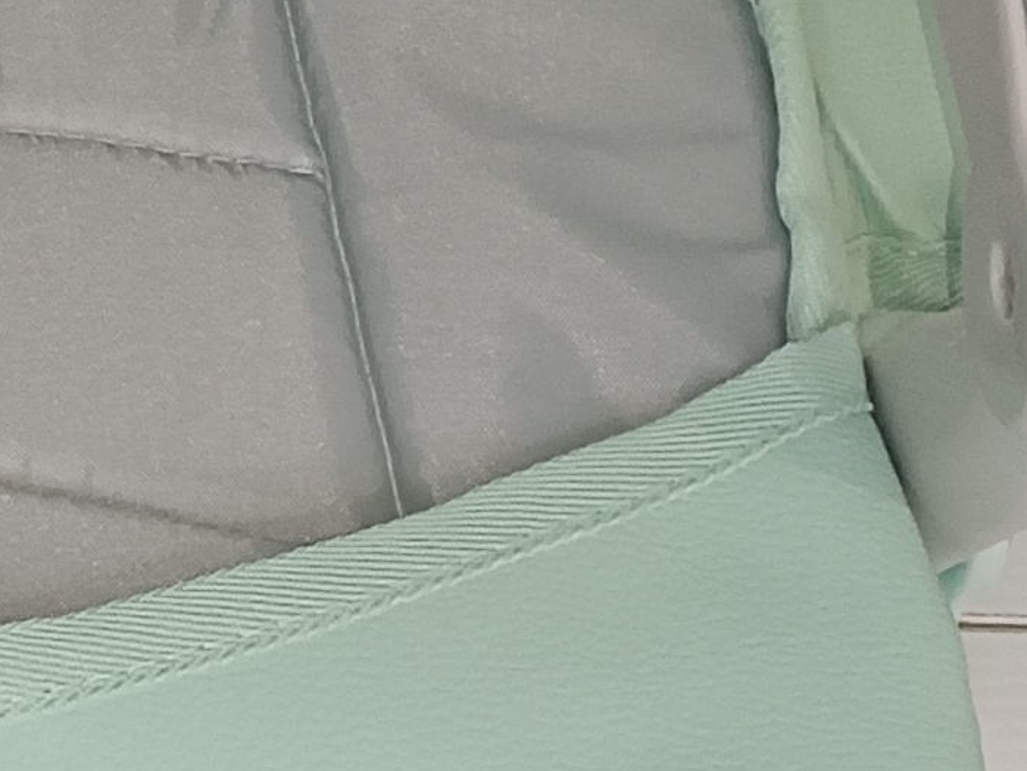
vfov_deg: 8.7
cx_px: -677
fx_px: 4897
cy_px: -587
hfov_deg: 11.3
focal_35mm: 165
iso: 937
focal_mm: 4.74
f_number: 1.79
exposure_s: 1/50
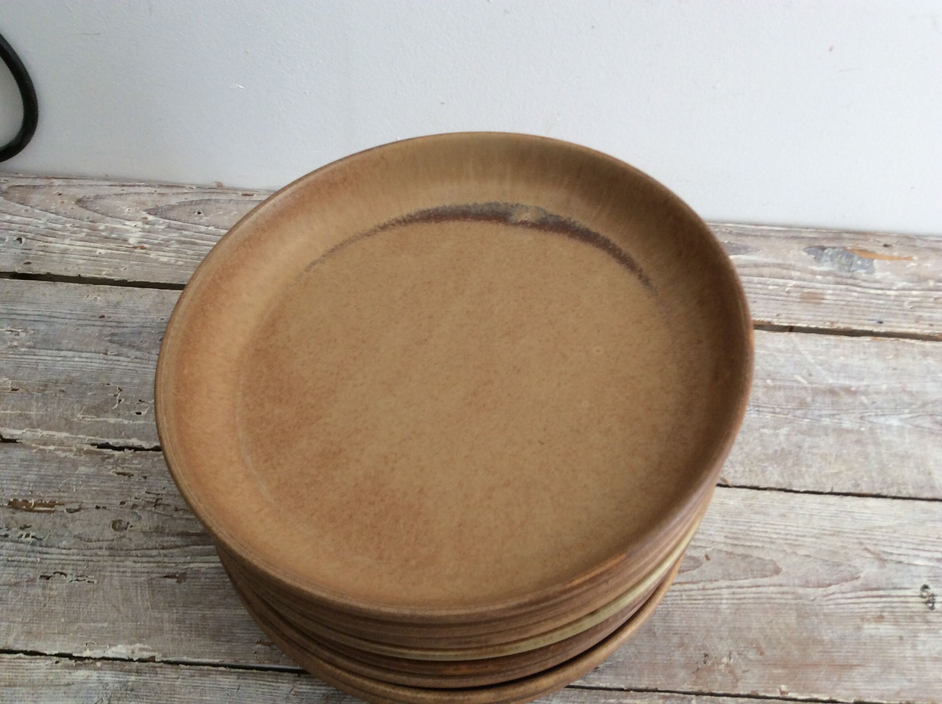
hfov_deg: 56.9
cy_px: 352
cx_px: 471
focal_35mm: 32
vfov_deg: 44.1
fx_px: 870
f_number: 2.4
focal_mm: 3.3
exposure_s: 1/24
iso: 50
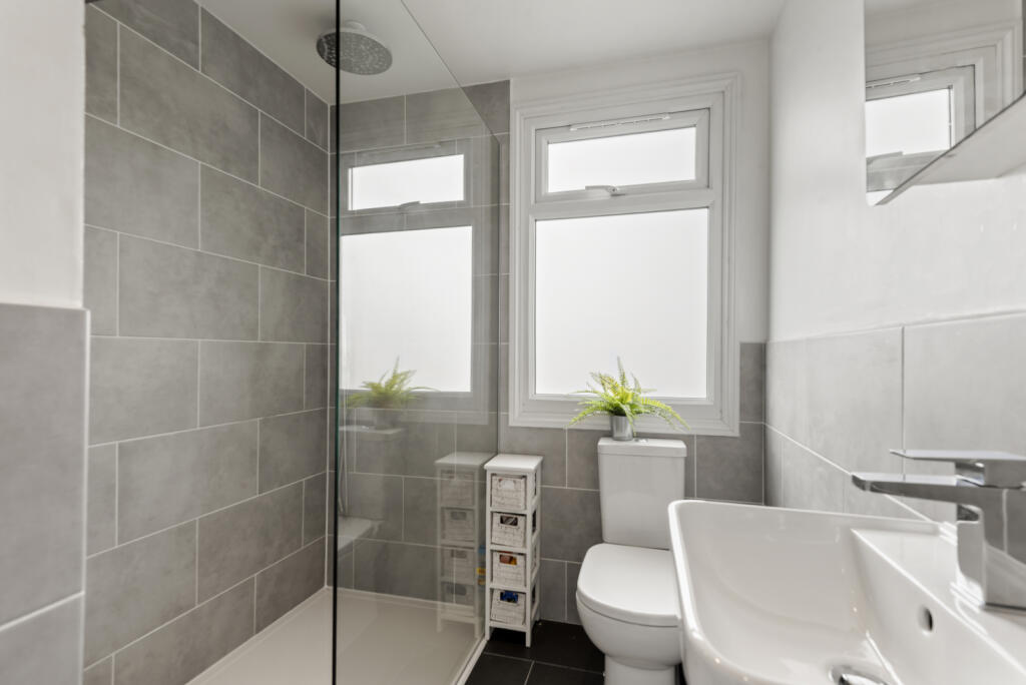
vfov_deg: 73.8
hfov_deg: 96.7
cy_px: 342
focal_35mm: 16
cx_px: 513
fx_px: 456
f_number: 10
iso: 100
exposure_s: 1/8
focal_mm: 16
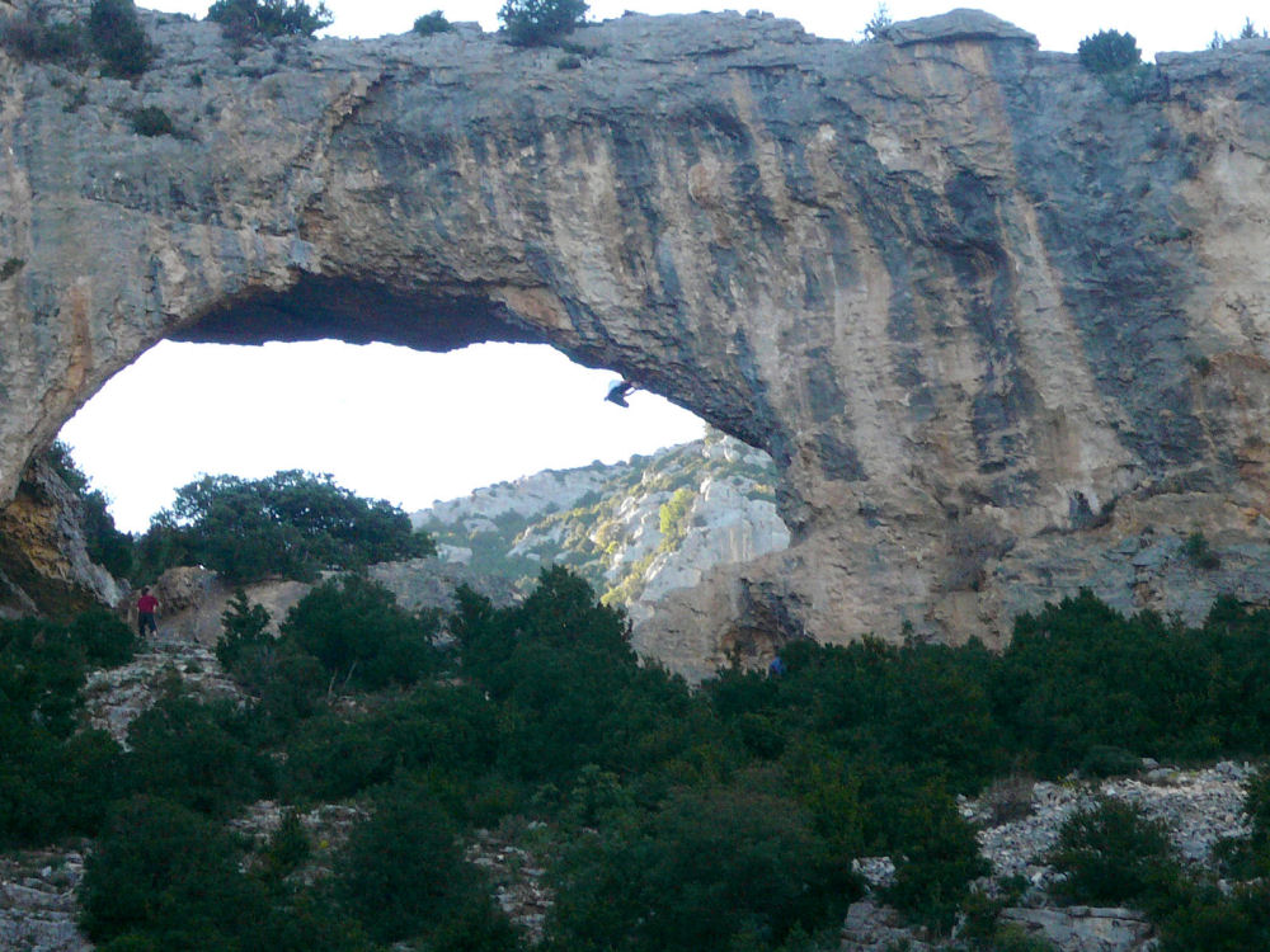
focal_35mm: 153
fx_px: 5613
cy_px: 476
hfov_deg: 12.9
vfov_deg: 9.7
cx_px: 635
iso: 100
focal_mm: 16.8
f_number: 5.6
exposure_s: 1/100
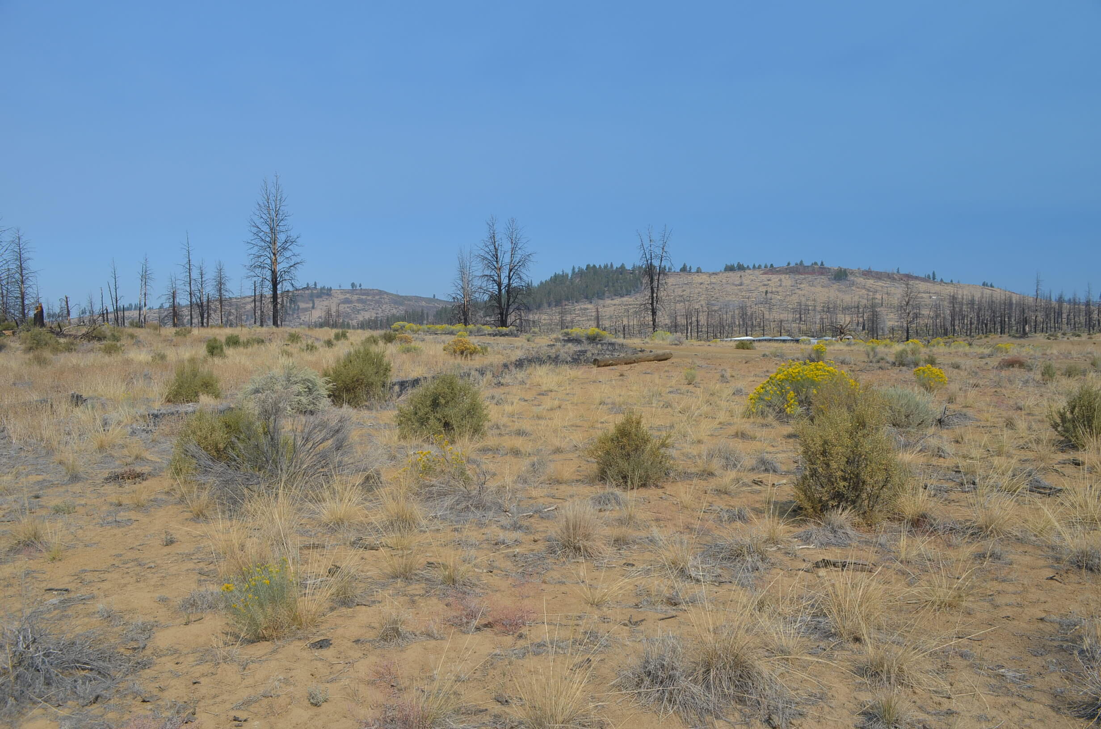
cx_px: 550
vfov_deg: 47.7
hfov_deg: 67.5
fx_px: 824
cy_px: 364
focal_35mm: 27
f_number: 8
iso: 200
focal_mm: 18
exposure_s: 1/250
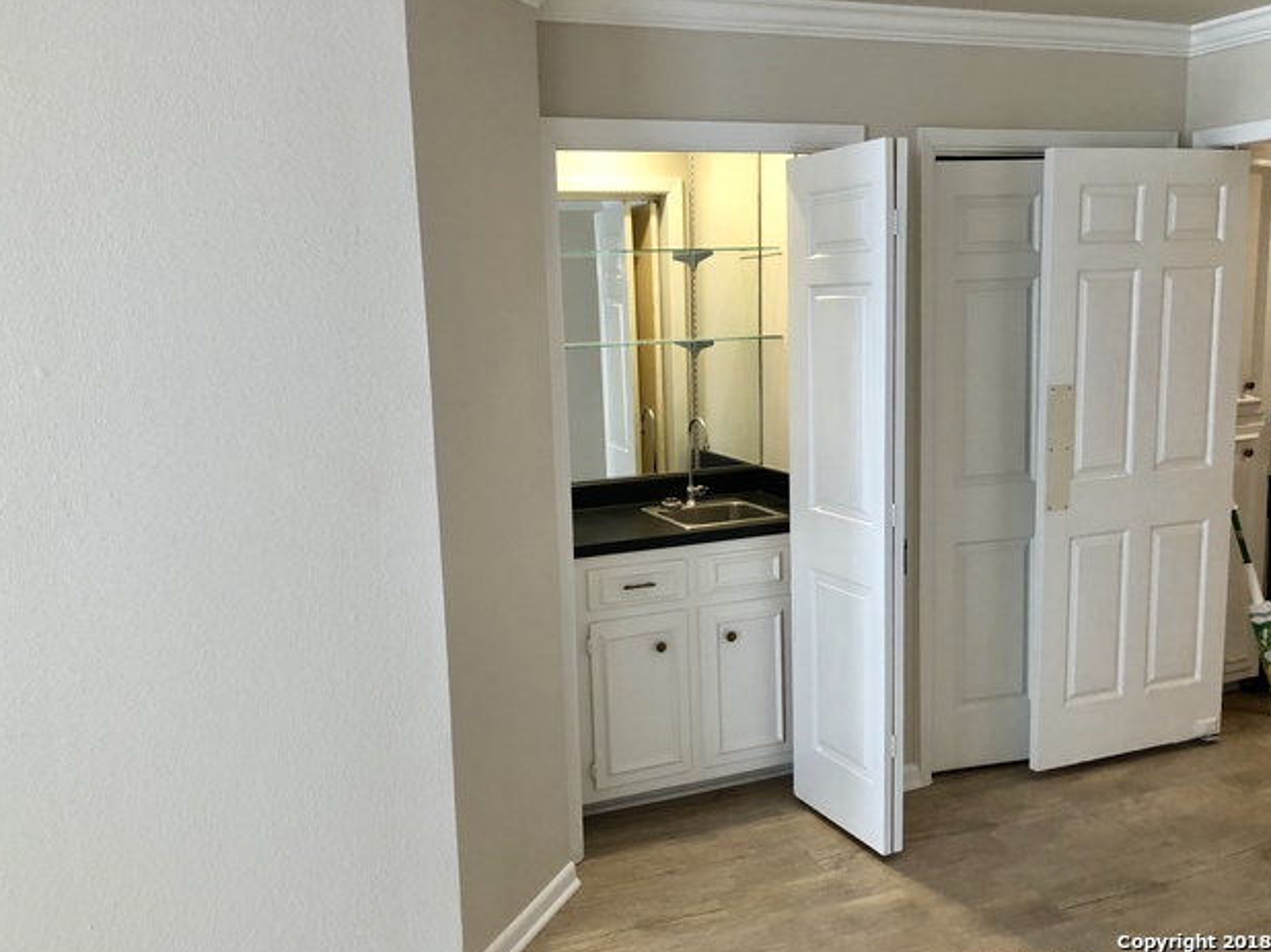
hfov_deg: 61.7
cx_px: 617
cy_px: 485
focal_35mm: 29
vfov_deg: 48.2
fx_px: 1064
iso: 40
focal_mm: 3.99
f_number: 1.8
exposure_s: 1/30
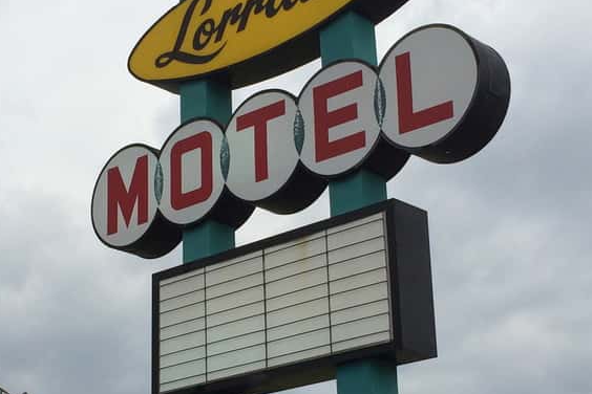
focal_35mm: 83
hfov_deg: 24.4
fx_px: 1365
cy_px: 235
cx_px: 209
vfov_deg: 16.4
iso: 32
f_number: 2.2
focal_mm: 4.12
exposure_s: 1/1053
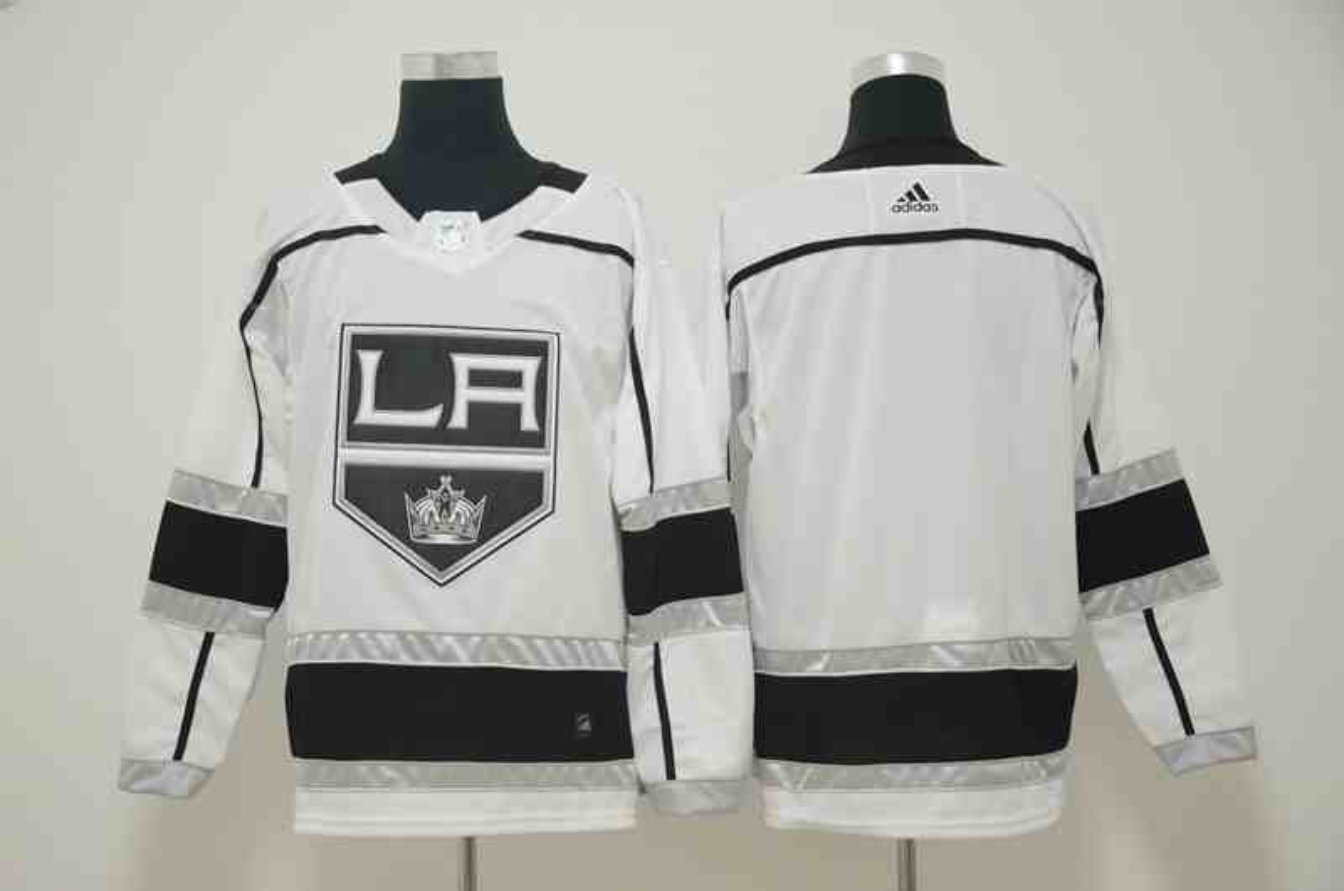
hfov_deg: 37.9
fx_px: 1956
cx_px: 672
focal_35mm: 52
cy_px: 446
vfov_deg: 25.6
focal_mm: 35
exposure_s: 1/80
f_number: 4.2
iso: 4000
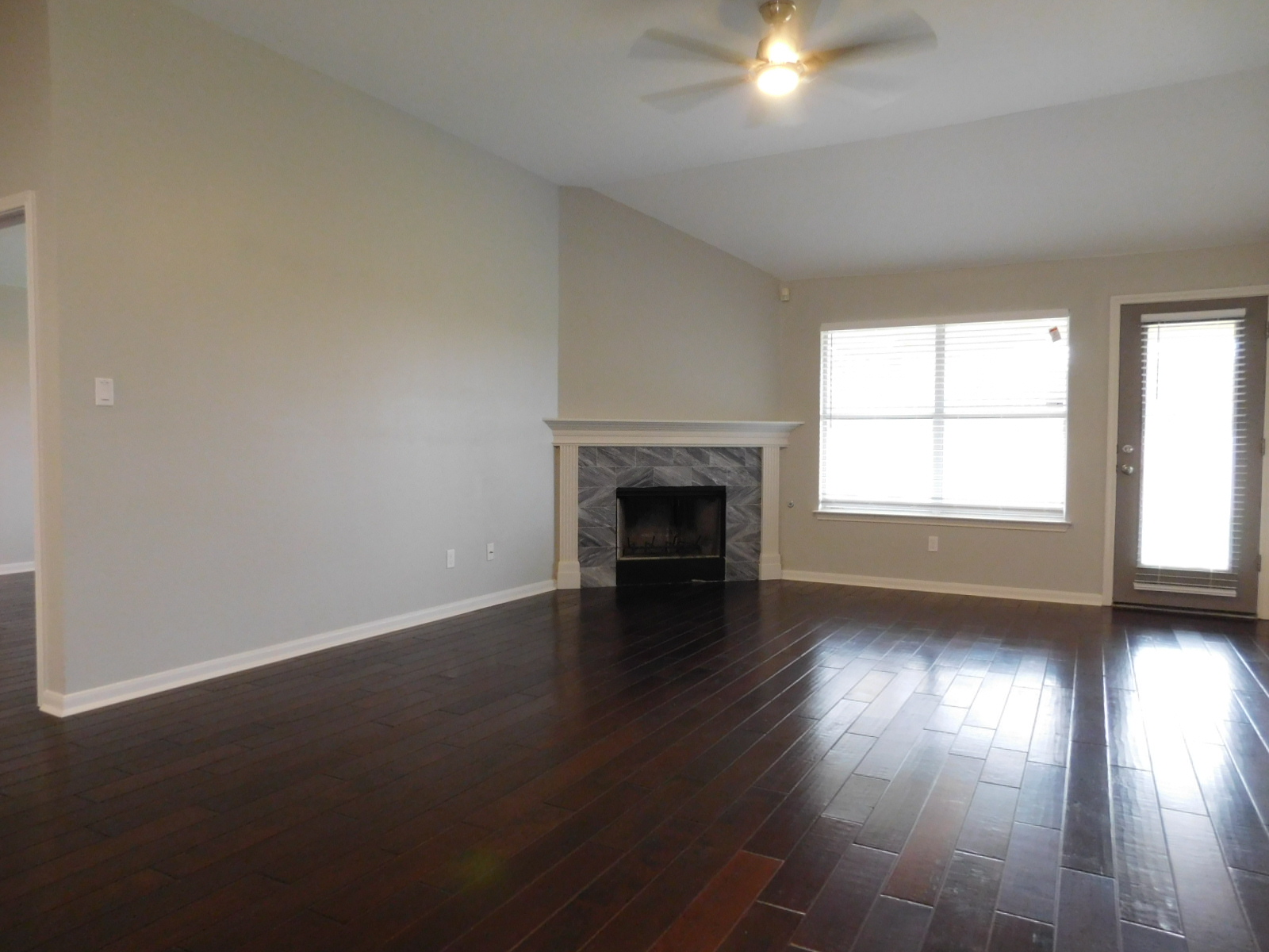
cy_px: 476
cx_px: 634
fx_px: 843
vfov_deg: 58.9
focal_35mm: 23
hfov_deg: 73.9
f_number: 3
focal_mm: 4
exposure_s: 1/30
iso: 360
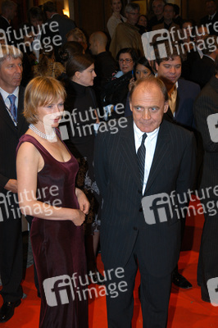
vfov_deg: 33.4
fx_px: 546
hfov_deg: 22.6
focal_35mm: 60
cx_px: 109
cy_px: 164
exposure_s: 1/125
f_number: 5
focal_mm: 40
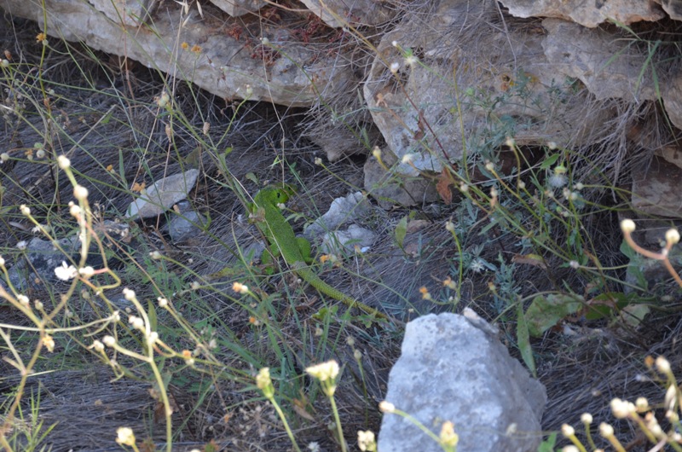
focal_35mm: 158
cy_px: 226
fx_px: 2978
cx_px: 341
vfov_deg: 8.7
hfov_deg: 13.1
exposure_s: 1/125
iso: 500
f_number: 5.6
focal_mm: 105
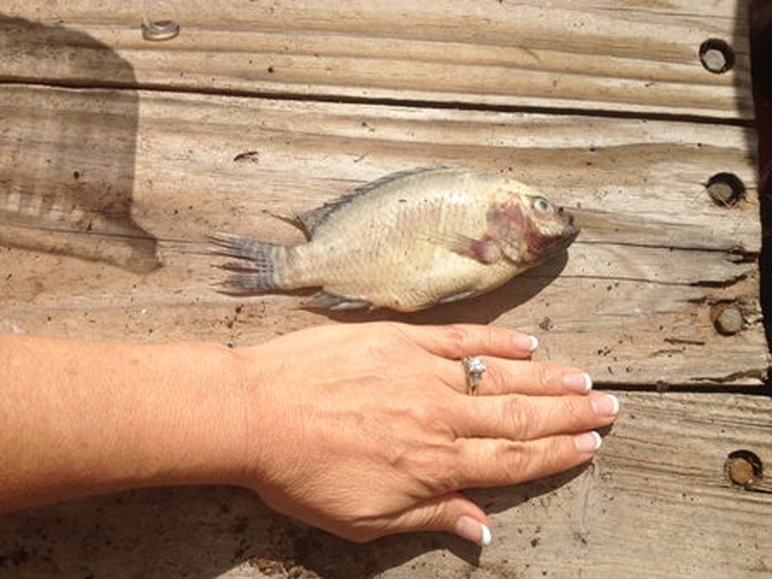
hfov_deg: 52.6
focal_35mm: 35
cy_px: 290
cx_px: 386
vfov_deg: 40.7
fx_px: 781
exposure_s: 1/968
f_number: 2.4
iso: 50
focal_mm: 4.28
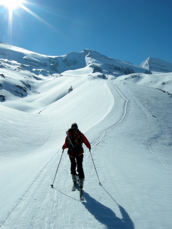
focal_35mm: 35
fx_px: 232
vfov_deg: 52.6
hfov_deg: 40.7
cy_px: 114
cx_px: 86
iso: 64
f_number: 7.6
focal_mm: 7.5
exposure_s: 1/624
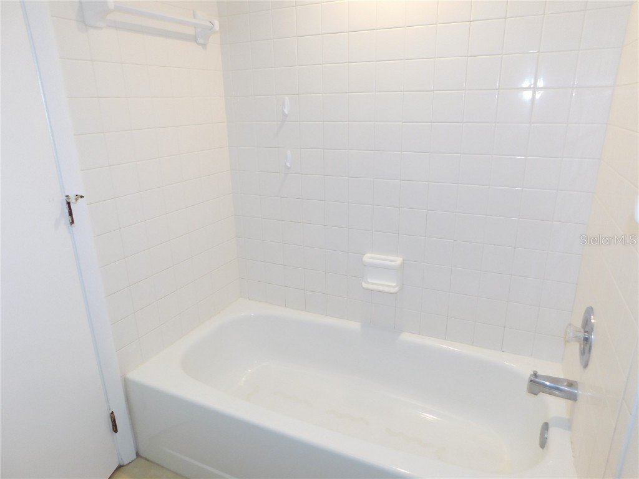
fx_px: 425
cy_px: 240
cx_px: 320
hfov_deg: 73.9
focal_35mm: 23
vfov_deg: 58.9
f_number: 3
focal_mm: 4
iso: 160
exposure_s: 1/30
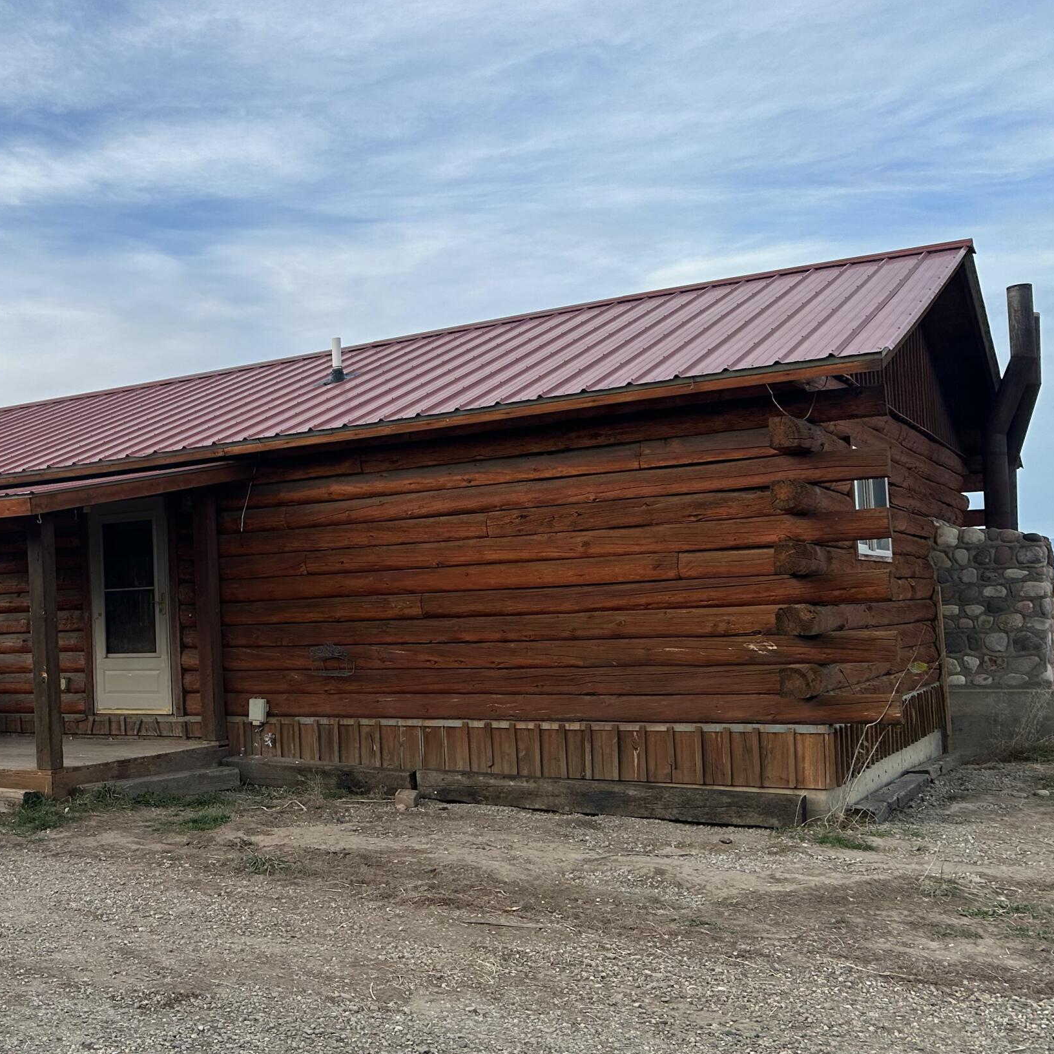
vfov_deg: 42.8
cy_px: 589
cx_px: 114
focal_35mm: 39
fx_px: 1343
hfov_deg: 39.8
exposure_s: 1/729
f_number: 1.78
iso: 80
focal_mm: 6.86
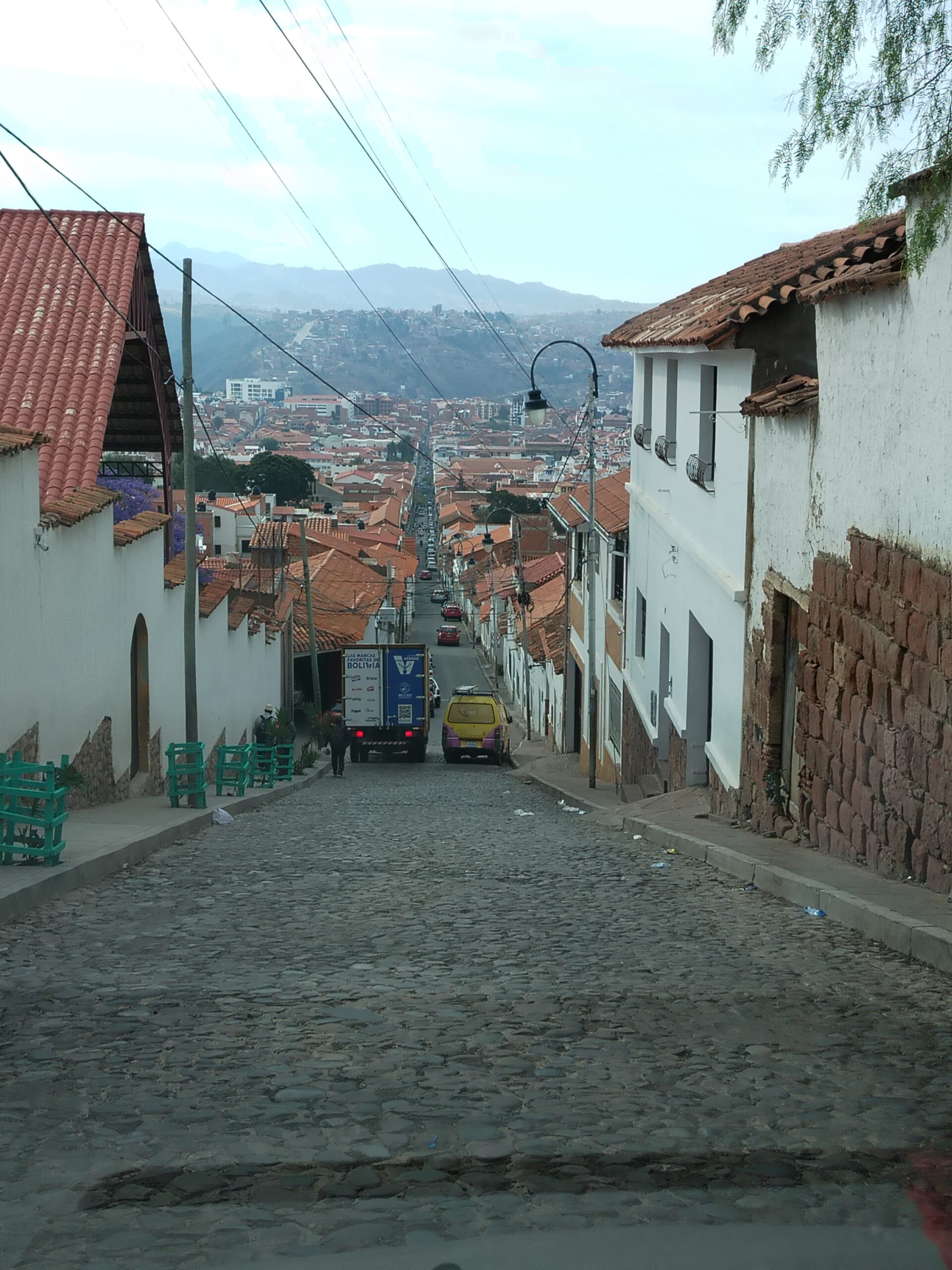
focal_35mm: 48
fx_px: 1760
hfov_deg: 30.3
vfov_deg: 39.7
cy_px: 635
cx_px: 476
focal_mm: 5.25
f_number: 1.75
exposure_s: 1/900
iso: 173
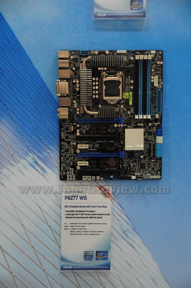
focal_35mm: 93
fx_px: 741
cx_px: 96
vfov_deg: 21.9
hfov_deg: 14.7
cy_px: 144
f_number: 4.8
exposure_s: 1/200
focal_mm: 62
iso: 1600
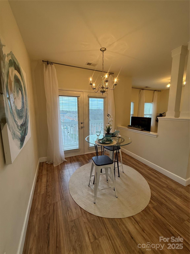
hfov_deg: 85.7
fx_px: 102
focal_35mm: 14
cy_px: 127
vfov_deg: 102.1
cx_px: 95
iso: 125
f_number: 2.2
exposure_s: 1/120
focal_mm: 2.22
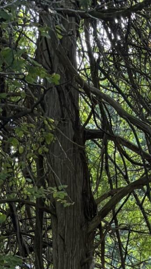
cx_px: 297
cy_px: 419
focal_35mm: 94
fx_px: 669
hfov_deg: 11.6
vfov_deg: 19.4
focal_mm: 5.96
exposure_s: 1/116
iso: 125
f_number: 1.6
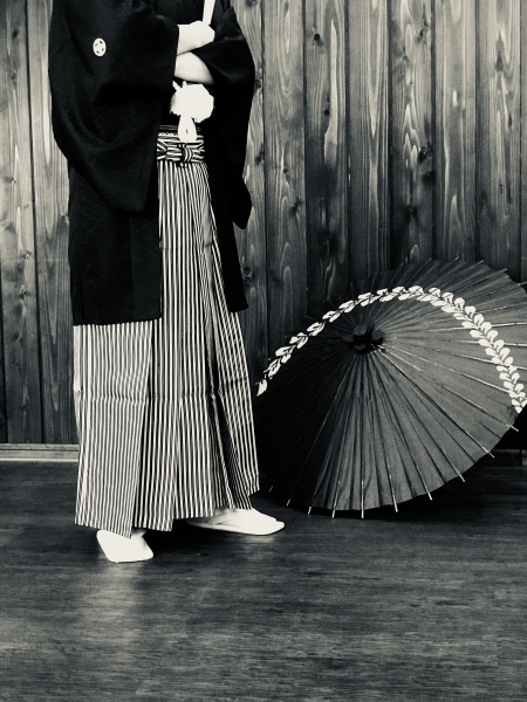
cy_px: 351
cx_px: 264
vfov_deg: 33.8
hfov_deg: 25.7
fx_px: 1157
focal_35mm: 57
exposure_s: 1/50
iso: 1250
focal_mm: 6.6
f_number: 2.8
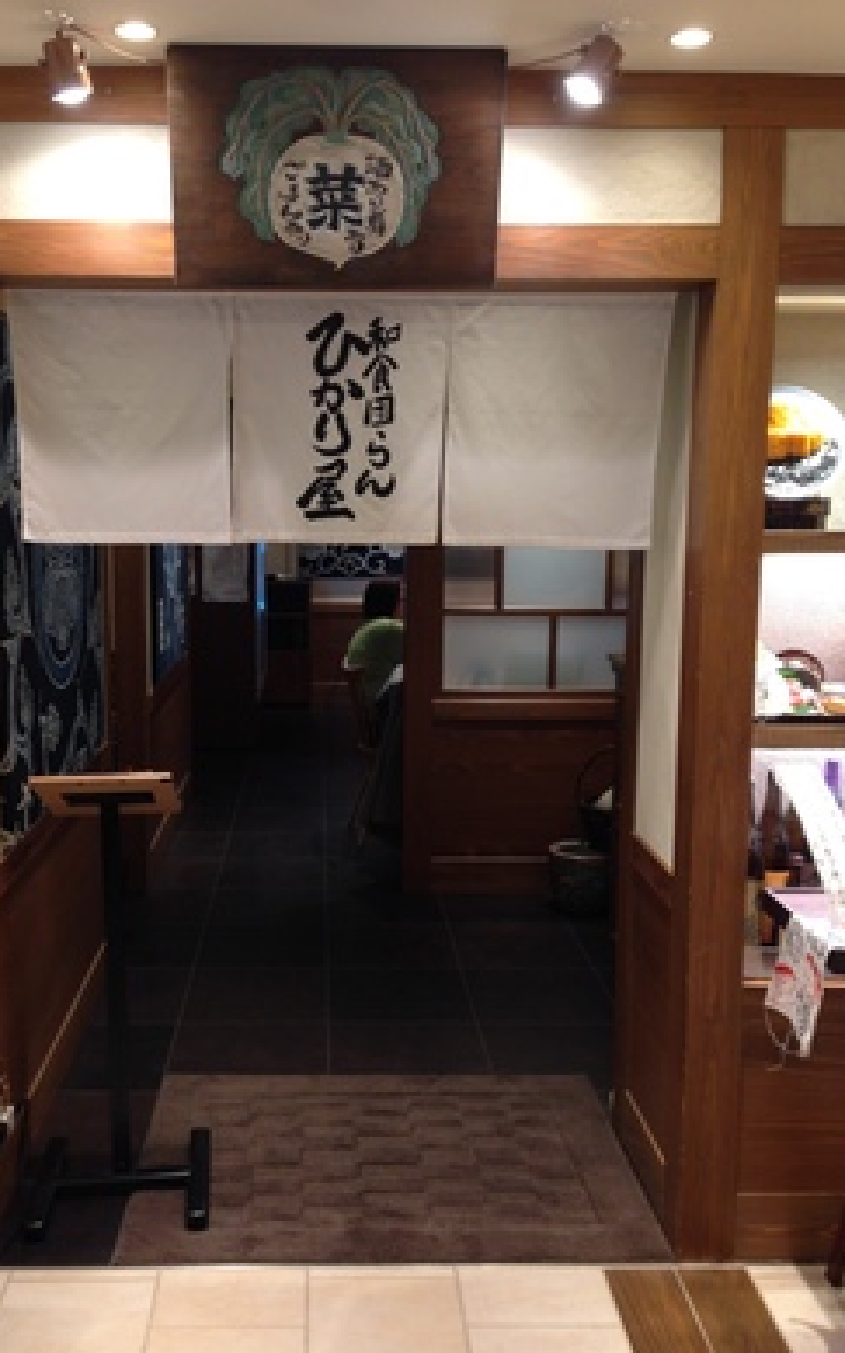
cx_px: 341
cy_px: 692
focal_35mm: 36
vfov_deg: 54.0
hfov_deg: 35.2
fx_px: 1327
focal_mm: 4.12
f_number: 2.4
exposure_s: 1/20
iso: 64
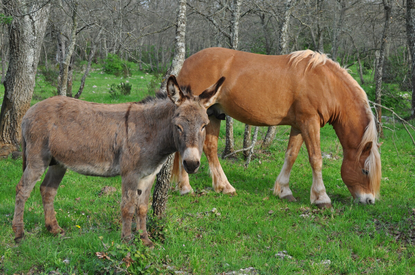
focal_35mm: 60
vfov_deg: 22.6
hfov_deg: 33.4
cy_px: 138
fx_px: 691
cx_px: 208
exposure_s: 1/160
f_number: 6.3
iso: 200
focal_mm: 40
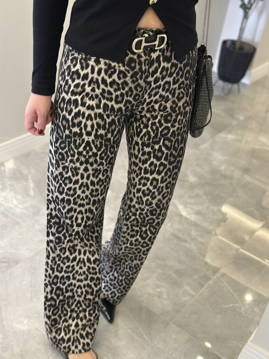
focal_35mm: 48
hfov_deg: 30.3
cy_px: 180
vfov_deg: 39.7
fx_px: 497
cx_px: 134
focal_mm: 6.86
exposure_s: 1/54
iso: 400
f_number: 1.78
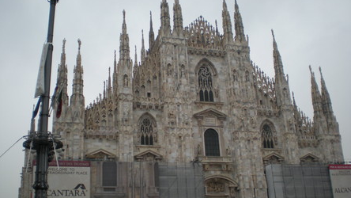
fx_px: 391
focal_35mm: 42
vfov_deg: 28.3
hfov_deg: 48.3
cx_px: 176
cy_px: 112
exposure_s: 1/59.7
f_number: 3.1
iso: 75
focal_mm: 6.3
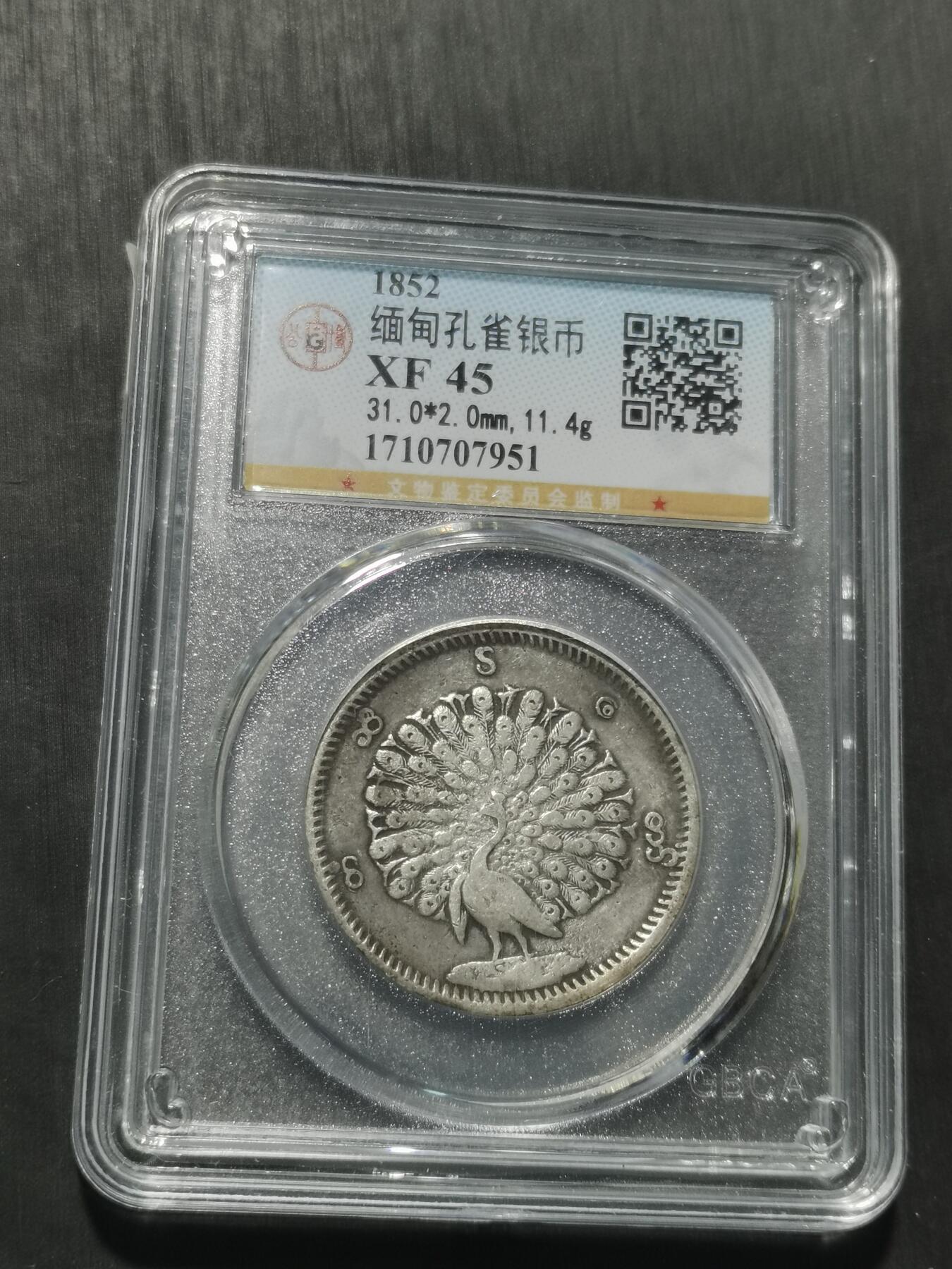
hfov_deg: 24.0
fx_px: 2237
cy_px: 634
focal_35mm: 61
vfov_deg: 31.7
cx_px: 476
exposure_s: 1/90
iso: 80
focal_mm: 5.58
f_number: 1.8
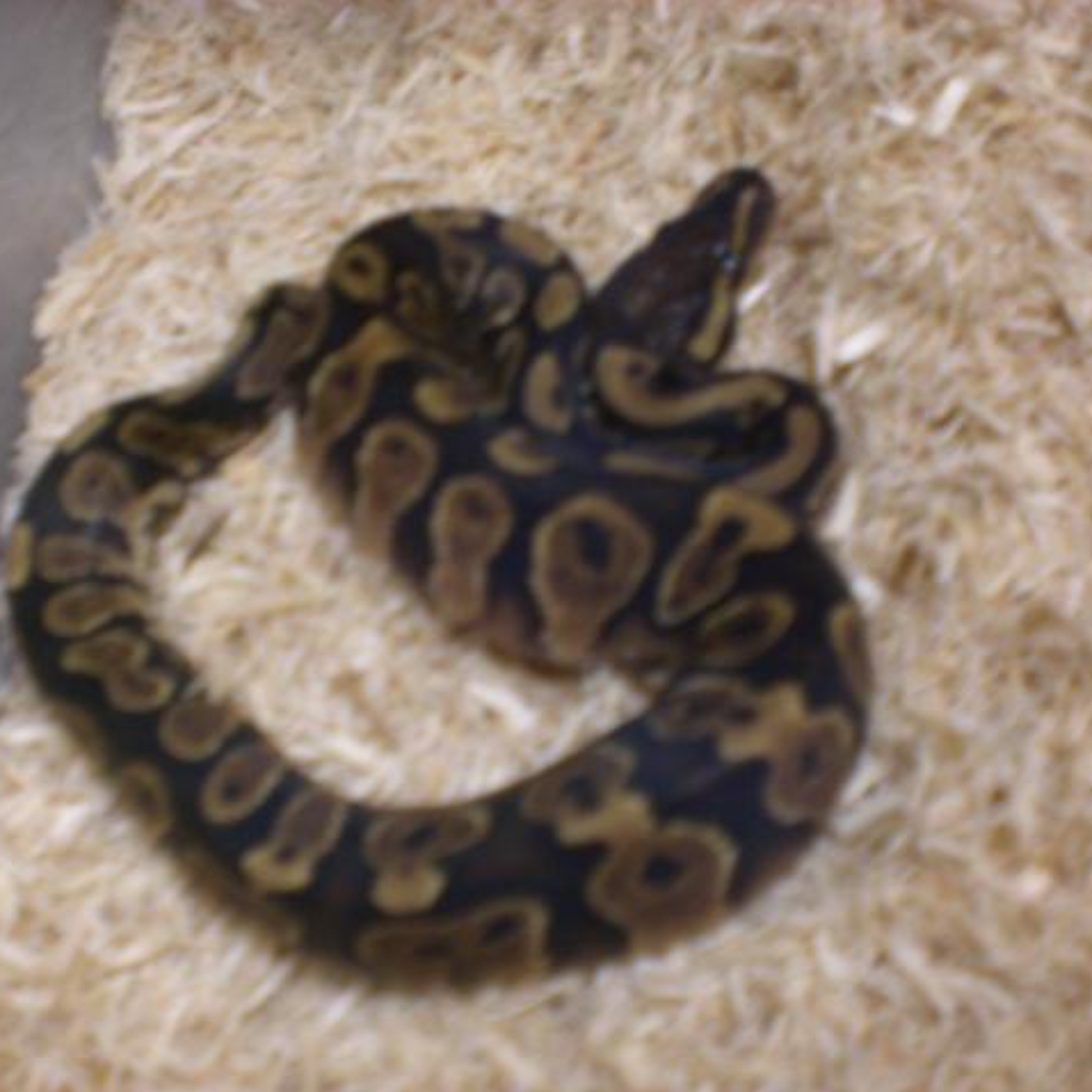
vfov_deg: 37.6
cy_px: 546
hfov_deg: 37.5
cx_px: 523
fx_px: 1606
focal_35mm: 45
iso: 200
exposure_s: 1/20
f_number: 3.1
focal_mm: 6.3
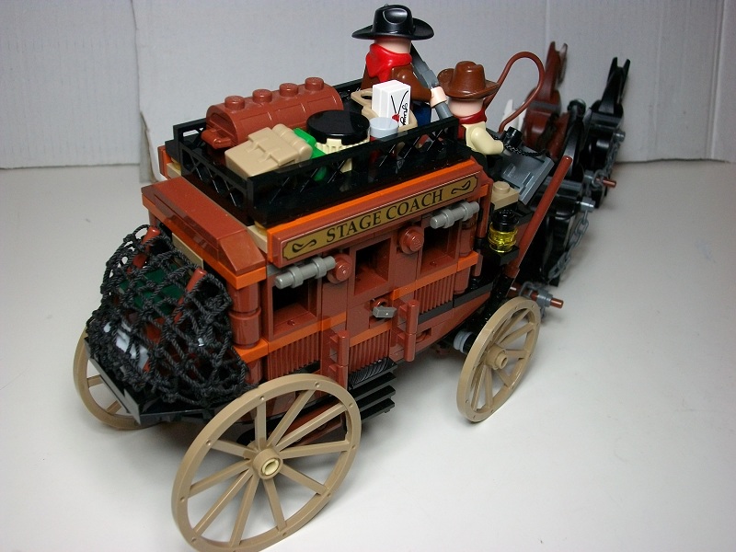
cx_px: 368
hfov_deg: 46.8
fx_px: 850
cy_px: 276
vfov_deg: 36.0
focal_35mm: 40
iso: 200
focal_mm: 7.1
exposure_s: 1/42.5
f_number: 3.2
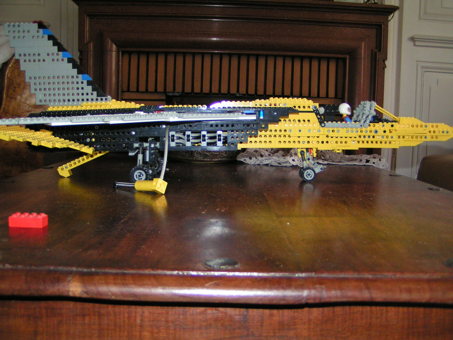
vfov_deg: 37.7
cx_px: 226
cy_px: 170
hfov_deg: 49.0
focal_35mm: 38
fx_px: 497
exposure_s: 1/40
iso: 200
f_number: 2.8
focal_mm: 5.8
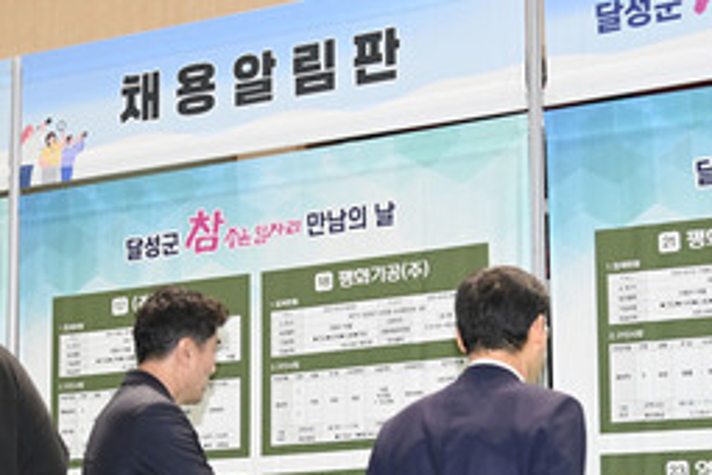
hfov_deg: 20.8
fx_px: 1918
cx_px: 151
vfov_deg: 14.1
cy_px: 352
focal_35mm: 97
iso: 3200
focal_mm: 55
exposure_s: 1/200
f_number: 5
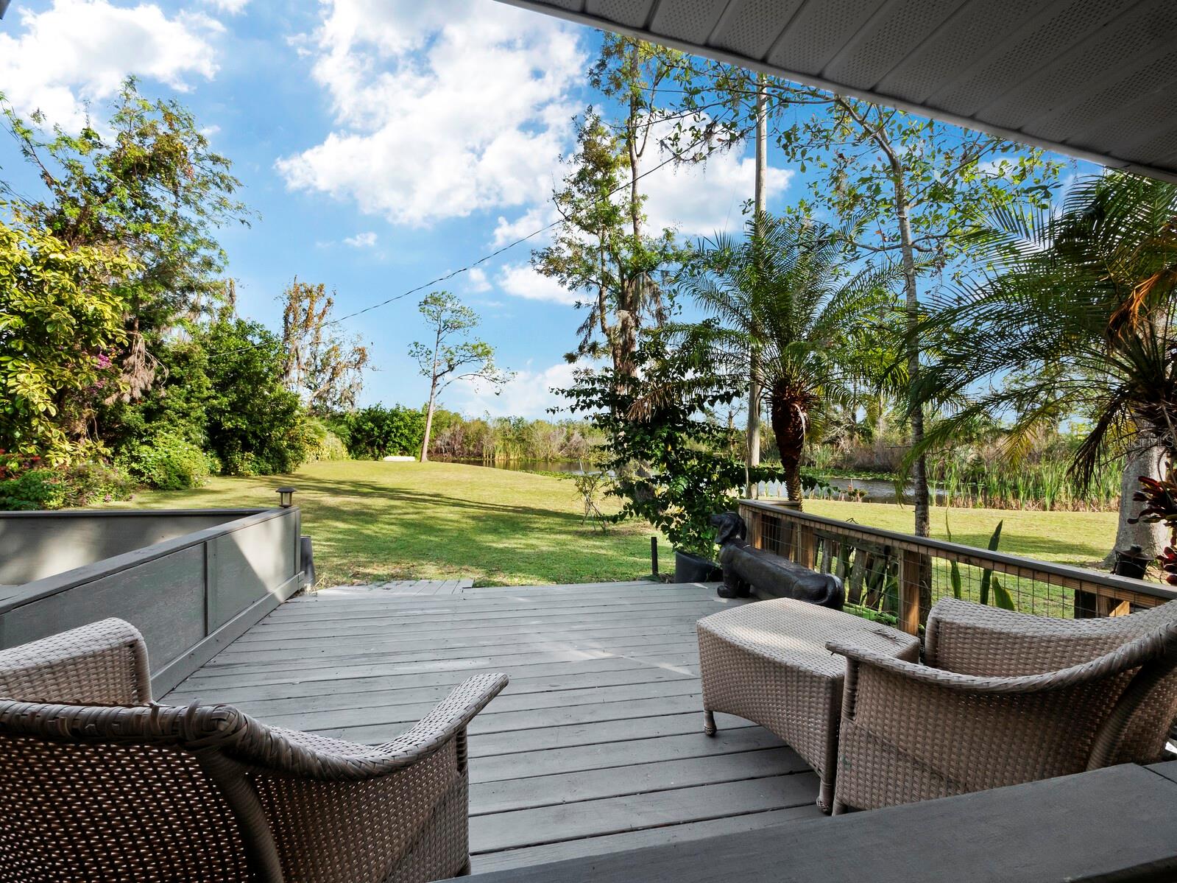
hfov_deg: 102.1
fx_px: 476
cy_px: 442
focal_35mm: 14
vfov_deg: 85.7
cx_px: 588
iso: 400
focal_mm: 7
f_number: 11
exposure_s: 1/160
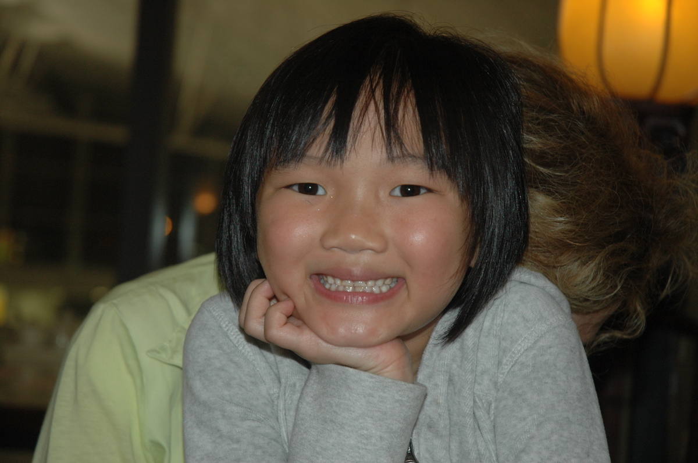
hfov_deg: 19.5
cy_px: 232
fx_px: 2033
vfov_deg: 13.0
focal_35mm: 105
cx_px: 349
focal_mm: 70
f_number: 4.5
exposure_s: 1/60
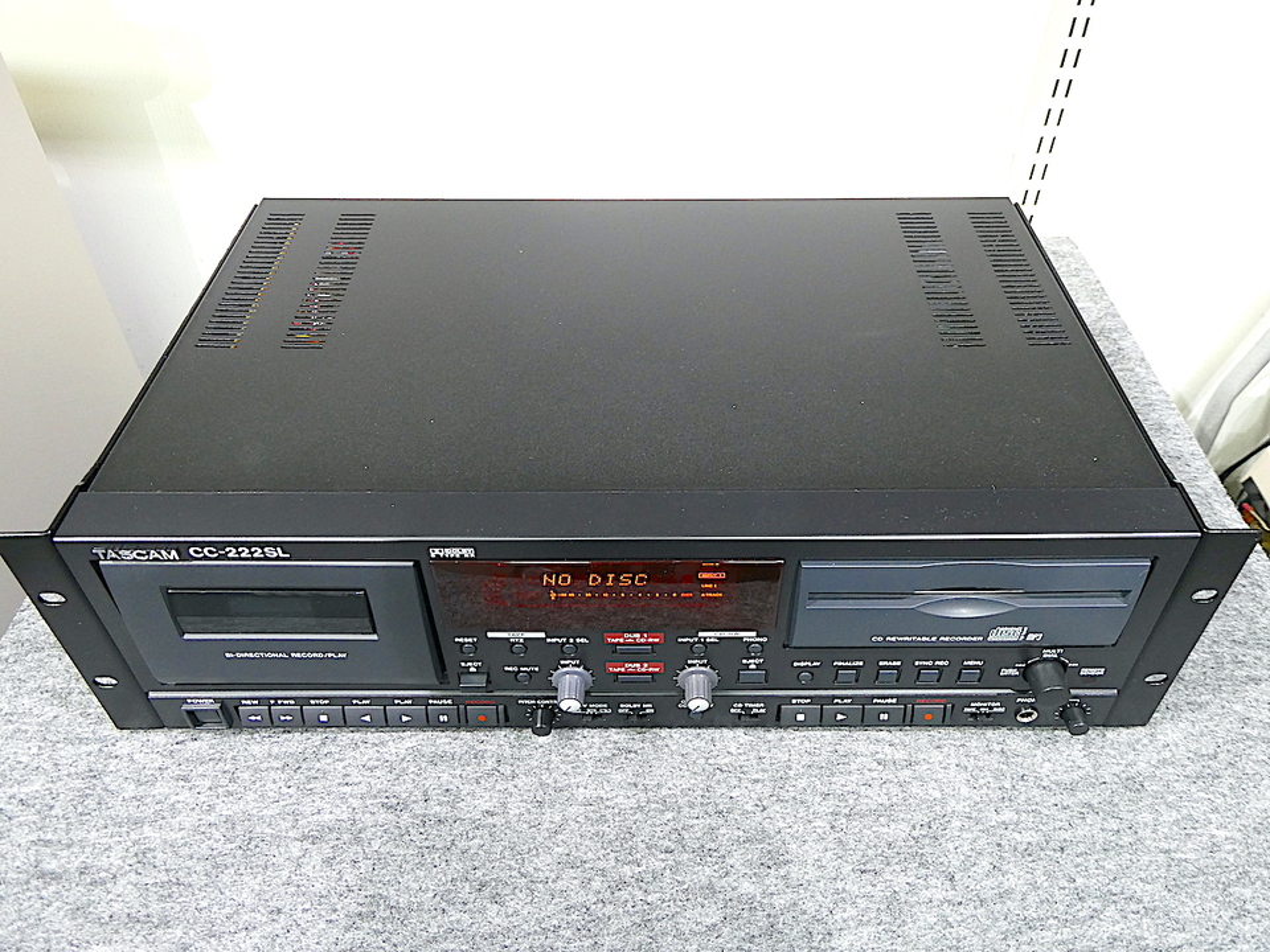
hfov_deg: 67.3
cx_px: 635
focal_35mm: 26
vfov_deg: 53.1
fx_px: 954
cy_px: 476
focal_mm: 4.7
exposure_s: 1/8
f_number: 3.4
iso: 200
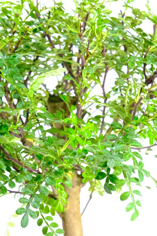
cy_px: 170
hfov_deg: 7.5
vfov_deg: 11.2
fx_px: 1203
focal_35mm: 184
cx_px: 73
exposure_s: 1/30
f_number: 8
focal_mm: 80
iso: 2500
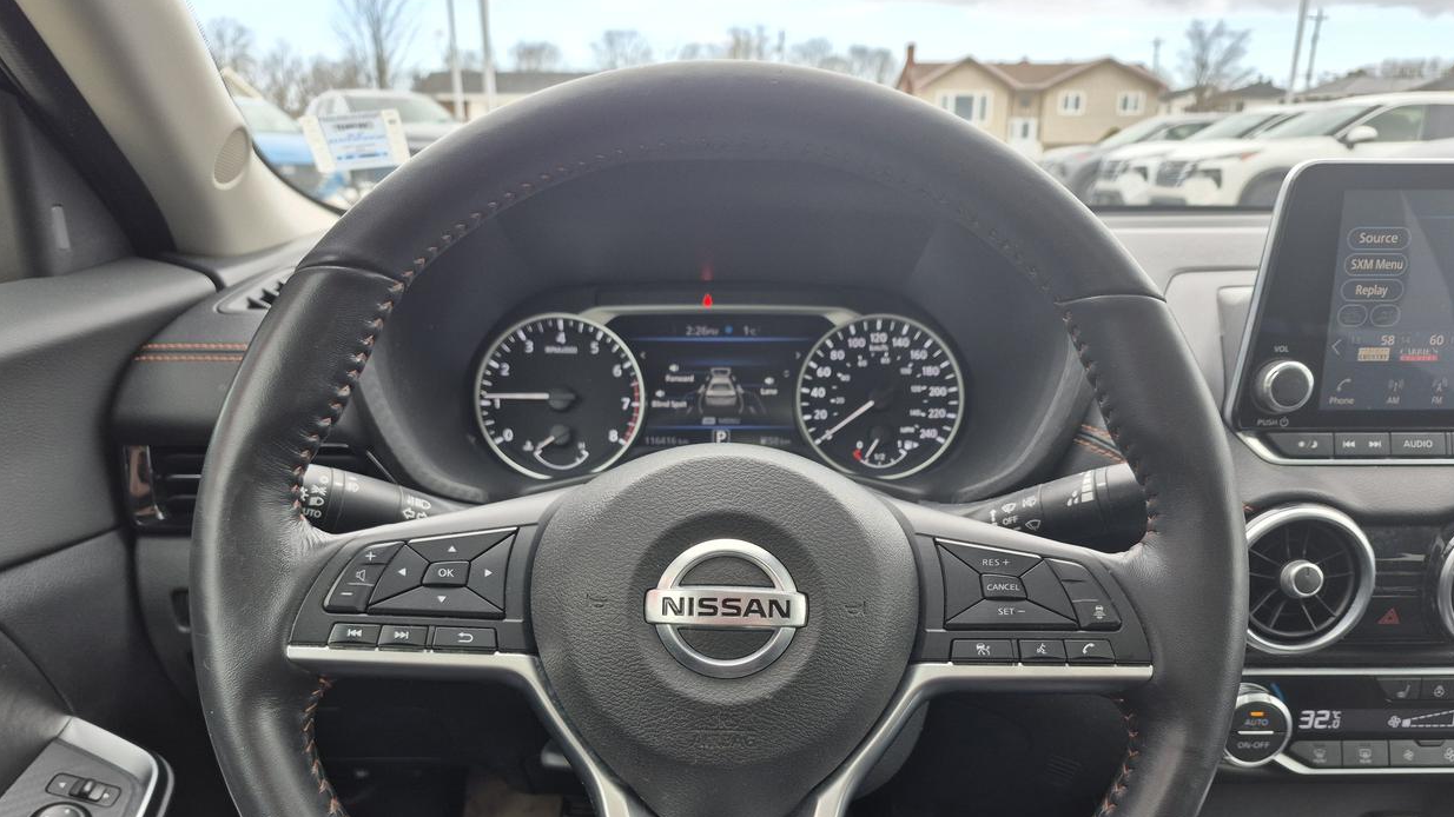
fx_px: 1002
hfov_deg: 71.9
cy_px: 558
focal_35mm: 26
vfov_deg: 43.6
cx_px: 733
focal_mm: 5.4
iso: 50
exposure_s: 1/180
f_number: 1.8
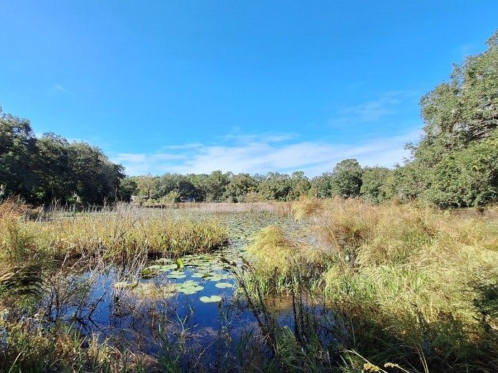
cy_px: 190
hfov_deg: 84.3
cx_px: 220
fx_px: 273
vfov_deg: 68.6
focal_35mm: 19
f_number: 2.2
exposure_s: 1/1088
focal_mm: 1.74
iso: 40
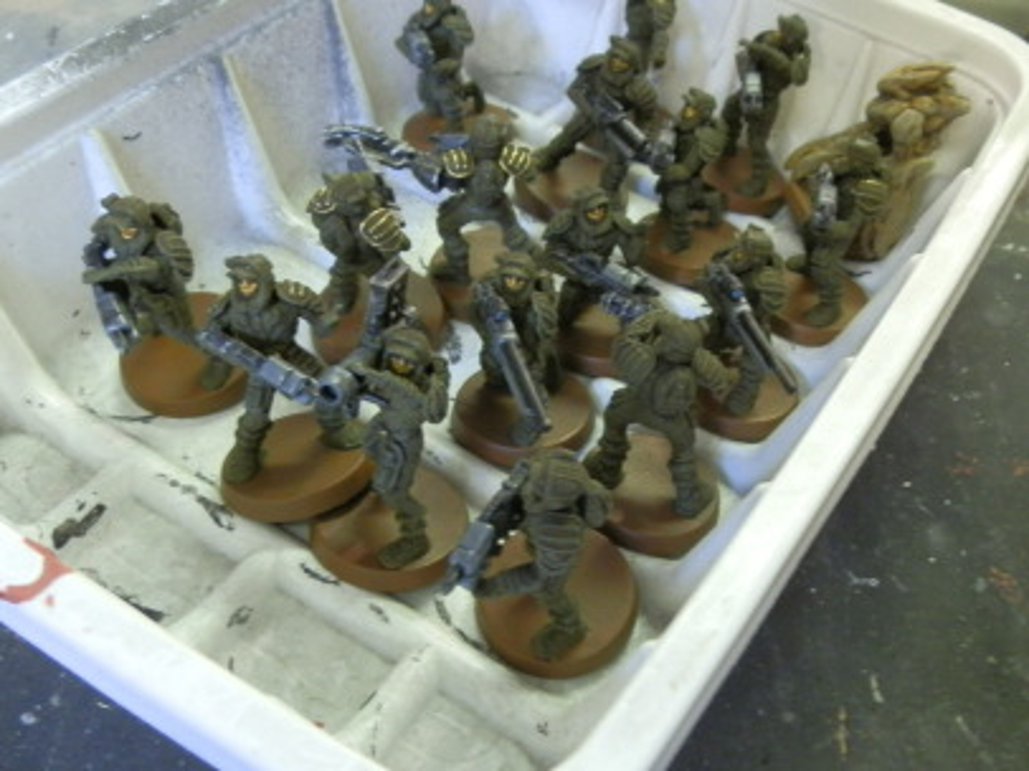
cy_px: 368
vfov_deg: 38.6
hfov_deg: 49.8
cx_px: 618
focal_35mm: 37
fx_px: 1099
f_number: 3.1
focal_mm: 5
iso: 200
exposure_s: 1/8
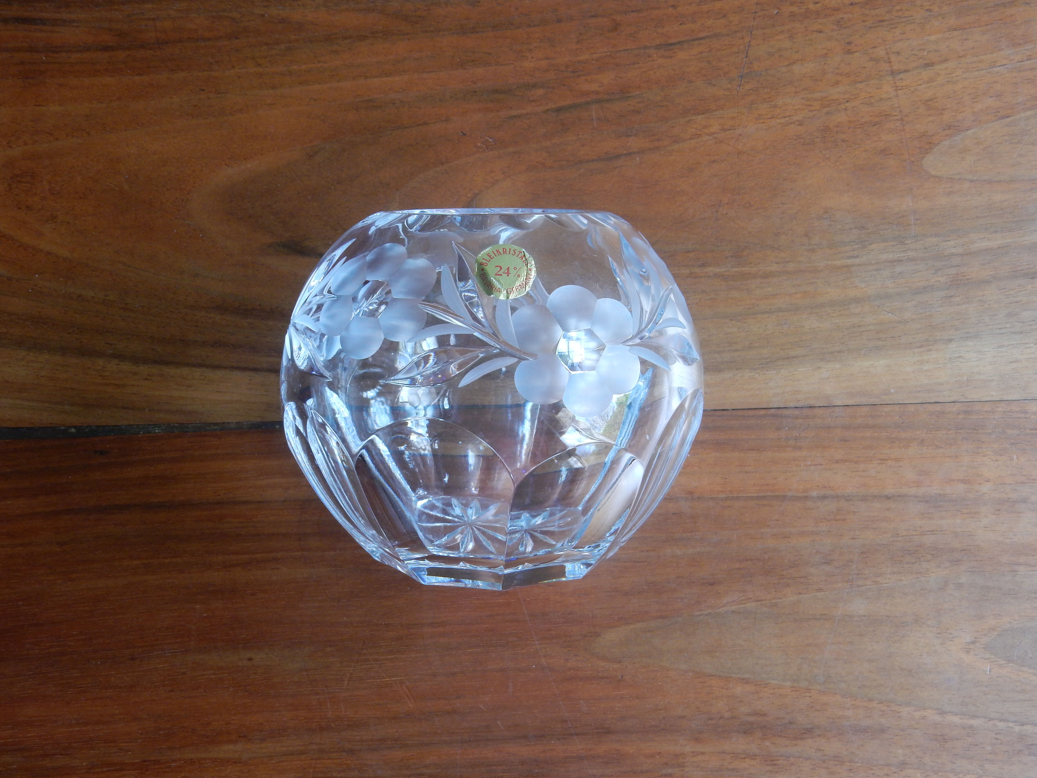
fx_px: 1288
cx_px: 518
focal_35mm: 43
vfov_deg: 33.6
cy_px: 389
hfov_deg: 43.9
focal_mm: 7.6
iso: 180
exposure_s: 1/30
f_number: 4.2
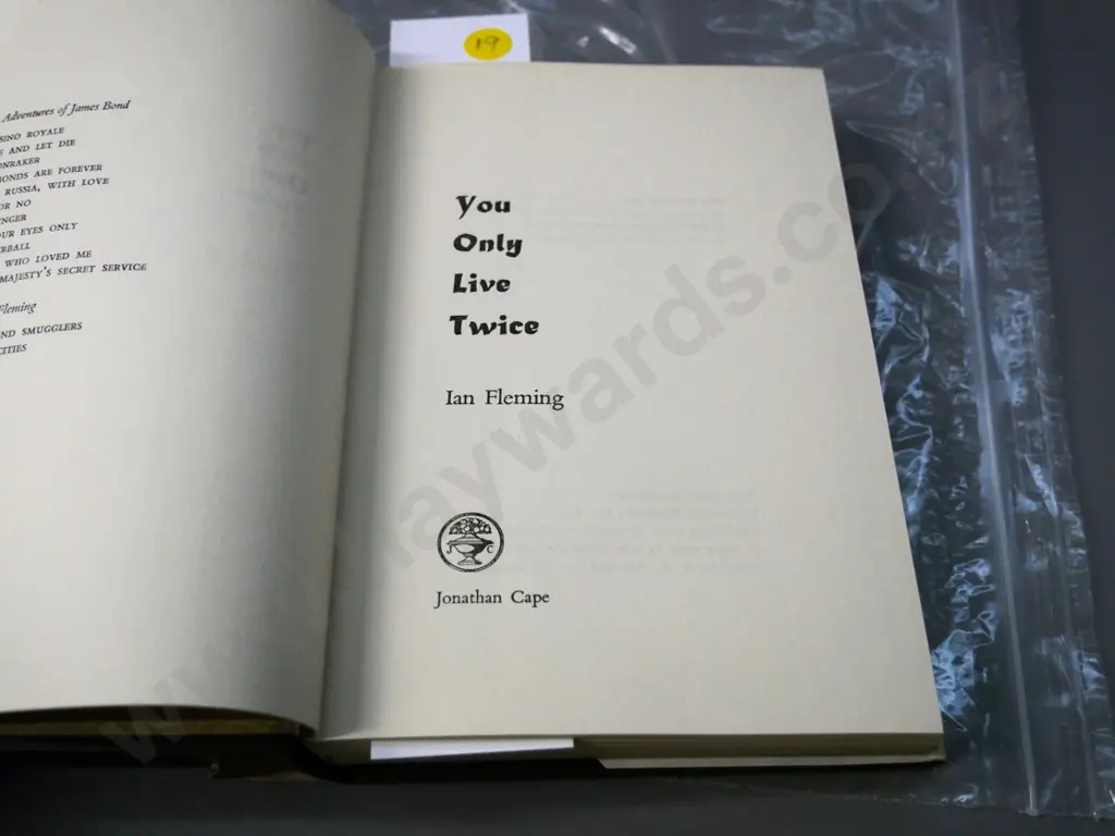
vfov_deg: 39.7
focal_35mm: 36
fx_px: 1160
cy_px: 418
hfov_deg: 51.4
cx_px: 558
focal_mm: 18
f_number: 4.2
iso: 3200
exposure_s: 1/500
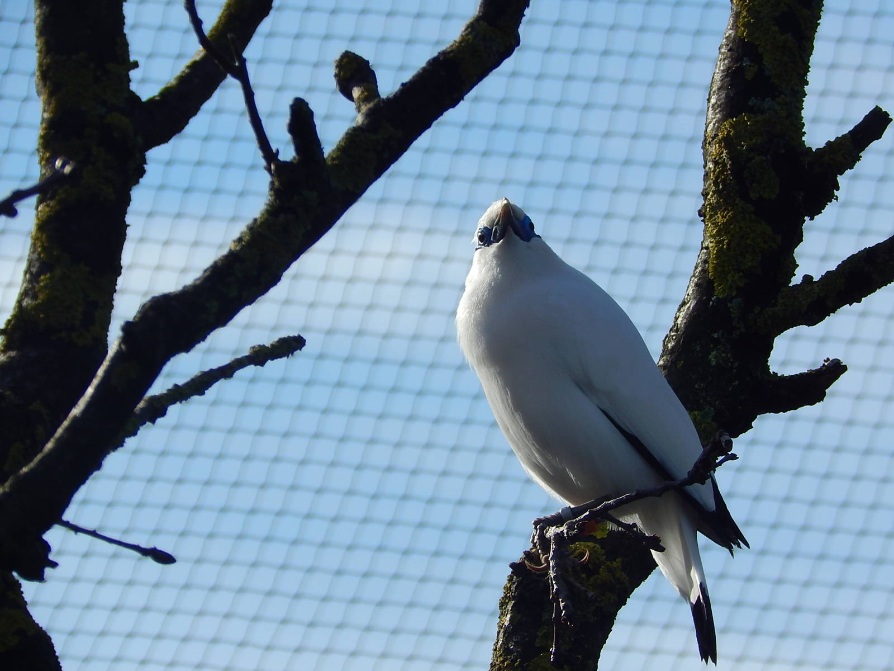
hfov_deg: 5.7
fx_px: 9039
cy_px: 336
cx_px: 447
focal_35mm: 350
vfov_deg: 4.2
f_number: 5.7
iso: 125
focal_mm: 62.2
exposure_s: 1/800
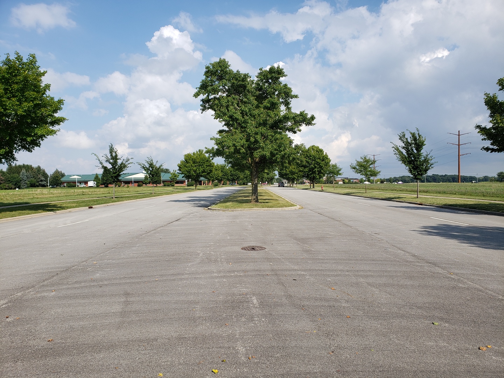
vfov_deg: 53.1
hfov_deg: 67.3
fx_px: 379
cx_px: 252
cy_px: 189
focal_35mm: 26
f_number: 2.4
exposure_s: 1/1503
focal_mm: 4.3
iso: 50
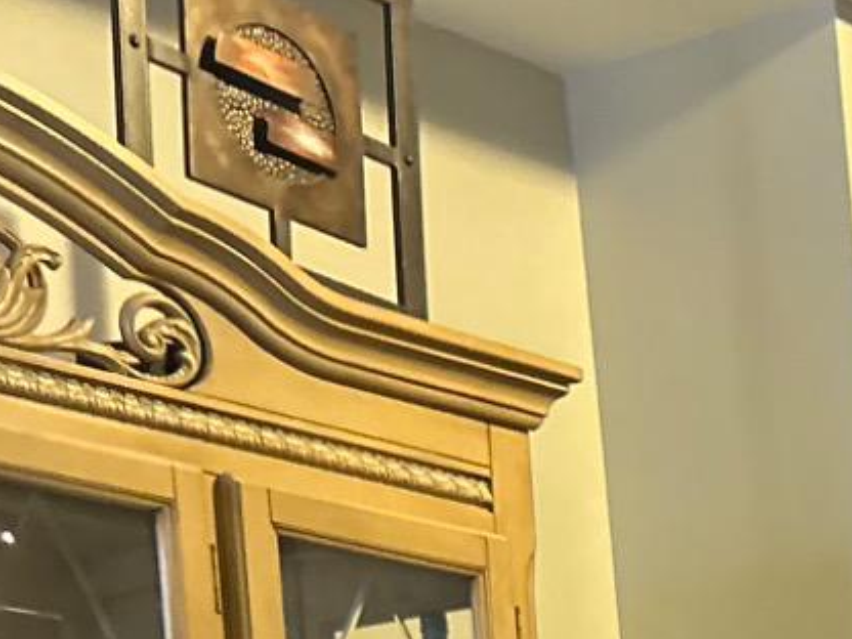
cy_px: 1565
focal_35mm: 128
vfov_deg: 10.0
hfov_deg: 13.3
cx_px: 1692
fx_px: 3150
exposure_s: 1/60
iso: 400
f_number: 1.5
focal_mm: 5.7
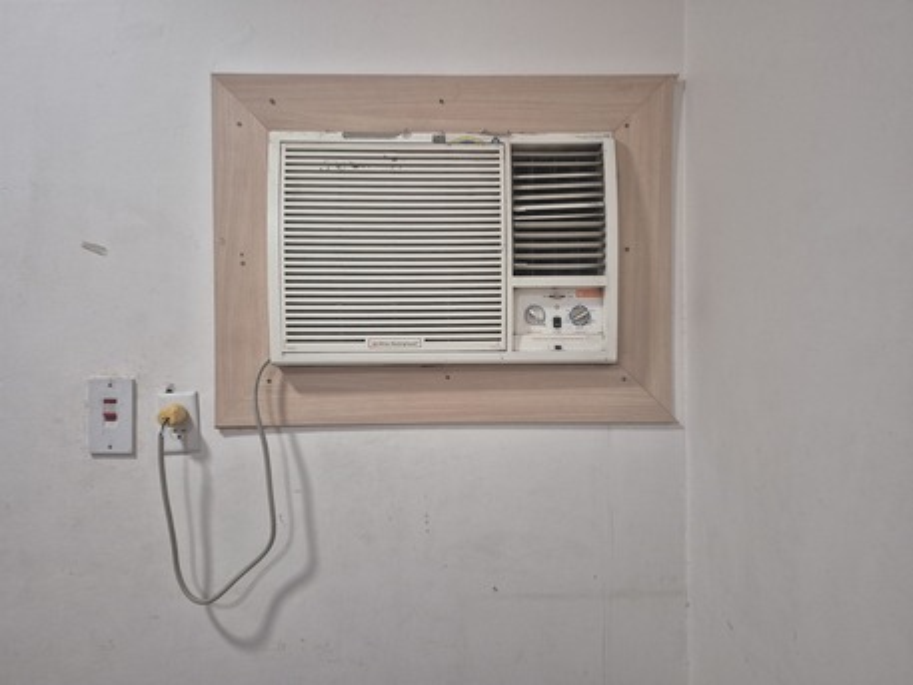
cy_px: 342
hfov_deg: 73.9
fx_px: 607
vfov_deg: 58.9
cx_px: 456
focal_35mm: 23
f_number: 1.8
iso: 800
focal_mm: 5.4
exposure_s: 1/100
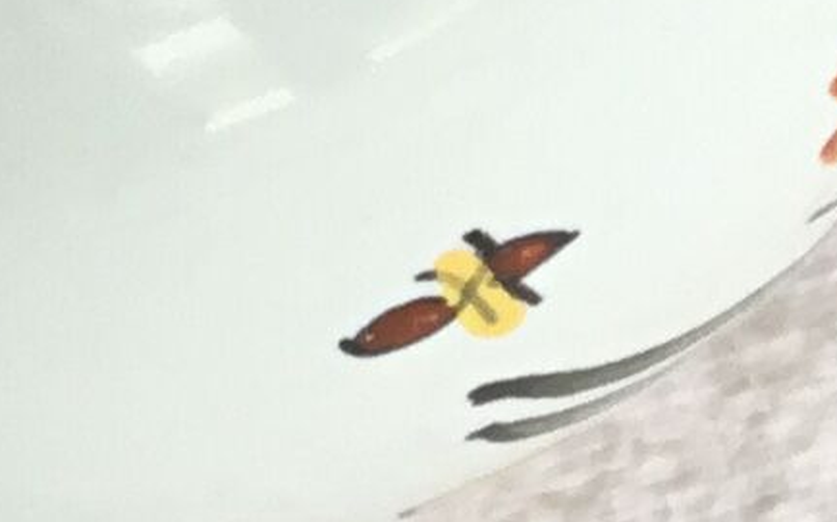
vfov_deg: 5.1
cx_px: 33
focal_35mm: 247
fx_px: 5633
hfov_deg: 8.5
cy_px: -936
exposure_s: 1/50
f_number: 2.4
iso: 32
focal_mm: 3.3
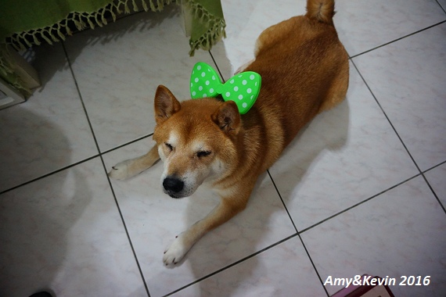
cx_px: 223
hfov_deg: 73.7
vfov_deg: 53.1
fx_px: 297
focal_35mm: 24
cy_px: 148
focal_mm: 16
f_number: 3.5
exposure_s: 1/80
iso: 2000
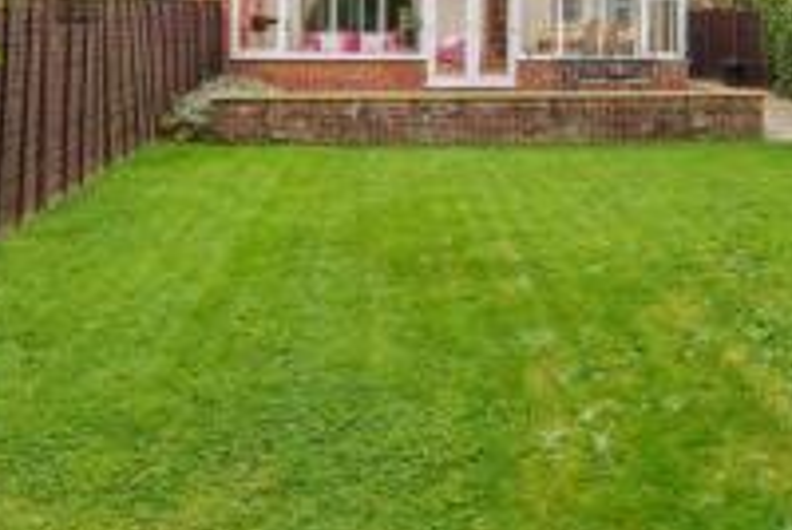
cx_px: 634
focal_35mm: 38
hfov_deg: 47.8
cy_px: 45
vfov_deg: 33.2
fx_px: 837
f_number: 13
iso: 80
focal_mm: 16
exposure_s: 1/8
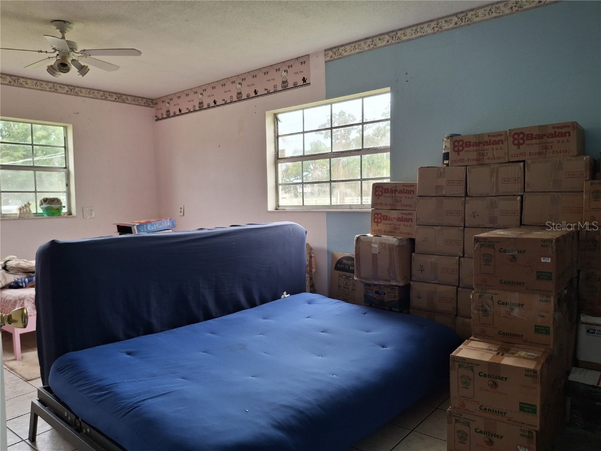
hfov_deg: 69.4
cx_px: 300
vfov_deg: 54.9
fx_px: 434
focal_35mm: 25
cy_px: 226
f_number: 1.8
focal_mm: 4.69
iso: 40
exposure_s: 1/120
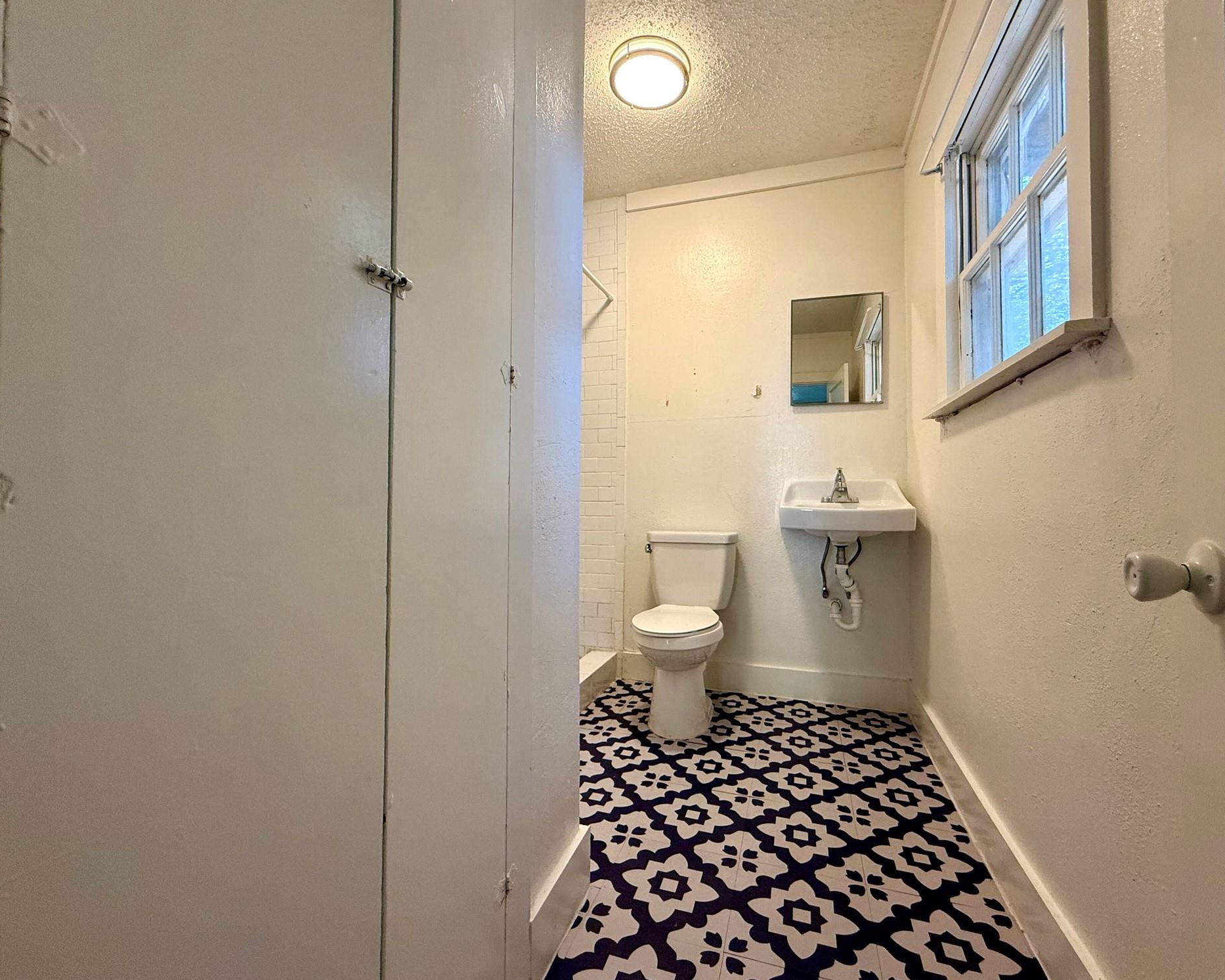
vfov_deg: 84.0
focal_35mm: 15
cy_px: 490
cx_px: 637
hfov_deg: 96.7
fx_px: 544
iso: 250
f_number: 2.2
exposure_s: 1/120
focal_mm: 2.22
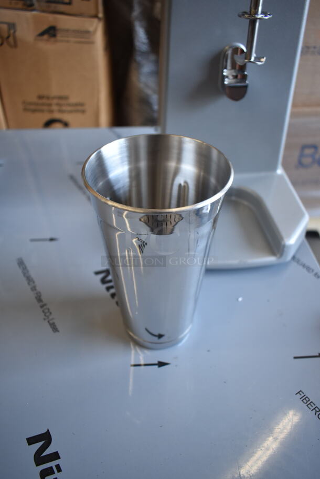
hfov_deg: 48.0
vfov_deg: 67.3
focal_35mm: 27
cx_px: 160
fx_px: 359
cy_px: 240
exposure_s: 1/125
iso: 500
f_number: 3.5
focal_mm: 18
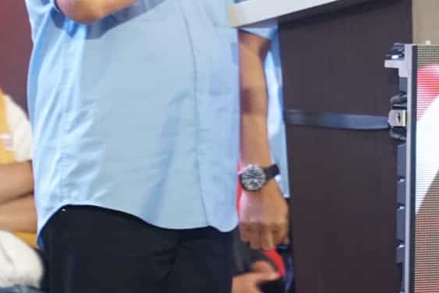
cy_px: -41
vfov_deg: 2.4
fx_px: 7029
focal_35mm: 576
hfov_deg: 3.6
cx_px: 350
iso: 4000
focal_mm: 200
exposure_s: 1/200
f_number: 4
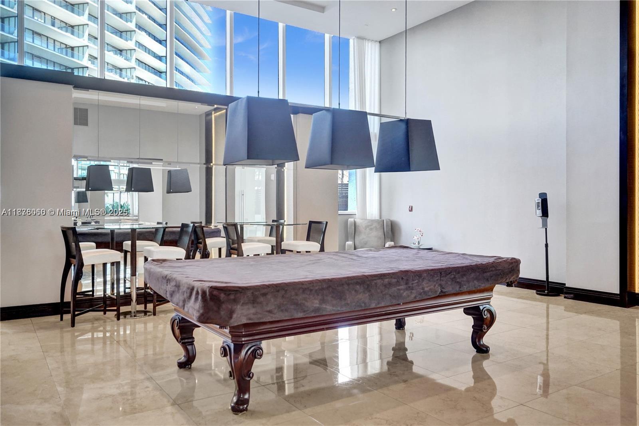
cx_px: 320
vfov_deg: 47.9
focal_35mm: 27
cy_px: 213
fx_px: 479
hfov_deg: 67.4
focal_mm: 27
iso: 3200
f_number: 5
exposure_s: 1/200
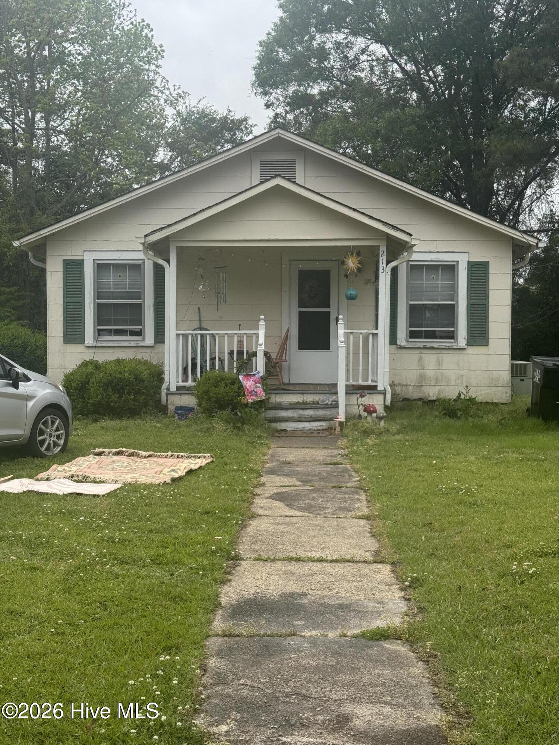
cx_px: 280
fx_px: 1034
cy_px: 372
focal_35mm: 48
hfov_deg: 30.3
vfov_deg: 39.7
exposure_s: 1/3096
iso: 64
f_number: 1.78
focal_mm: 6.76
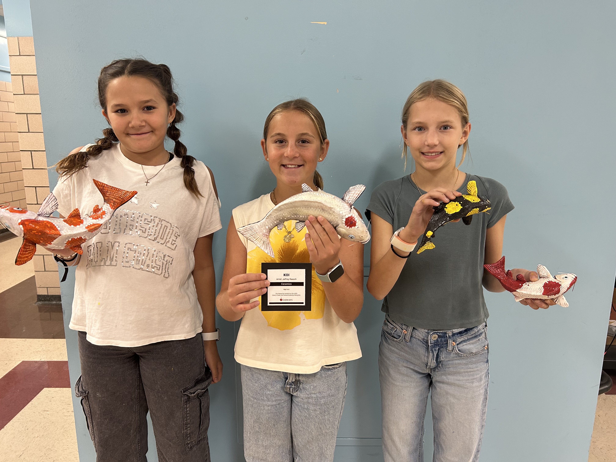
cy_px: 231
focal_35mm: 26
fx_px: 463
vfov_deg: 53.1
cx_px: 308
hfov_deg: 67.3
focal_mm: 5.7
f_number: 1.5
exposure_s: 1/60
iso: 160
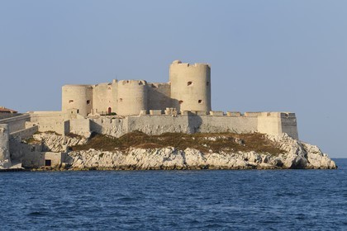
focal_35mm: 200
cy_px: 116
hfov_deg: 10.3
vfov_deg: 6.9
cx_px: 174
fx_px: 1928
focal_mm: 200
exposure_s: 1/800
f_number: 8
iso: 200
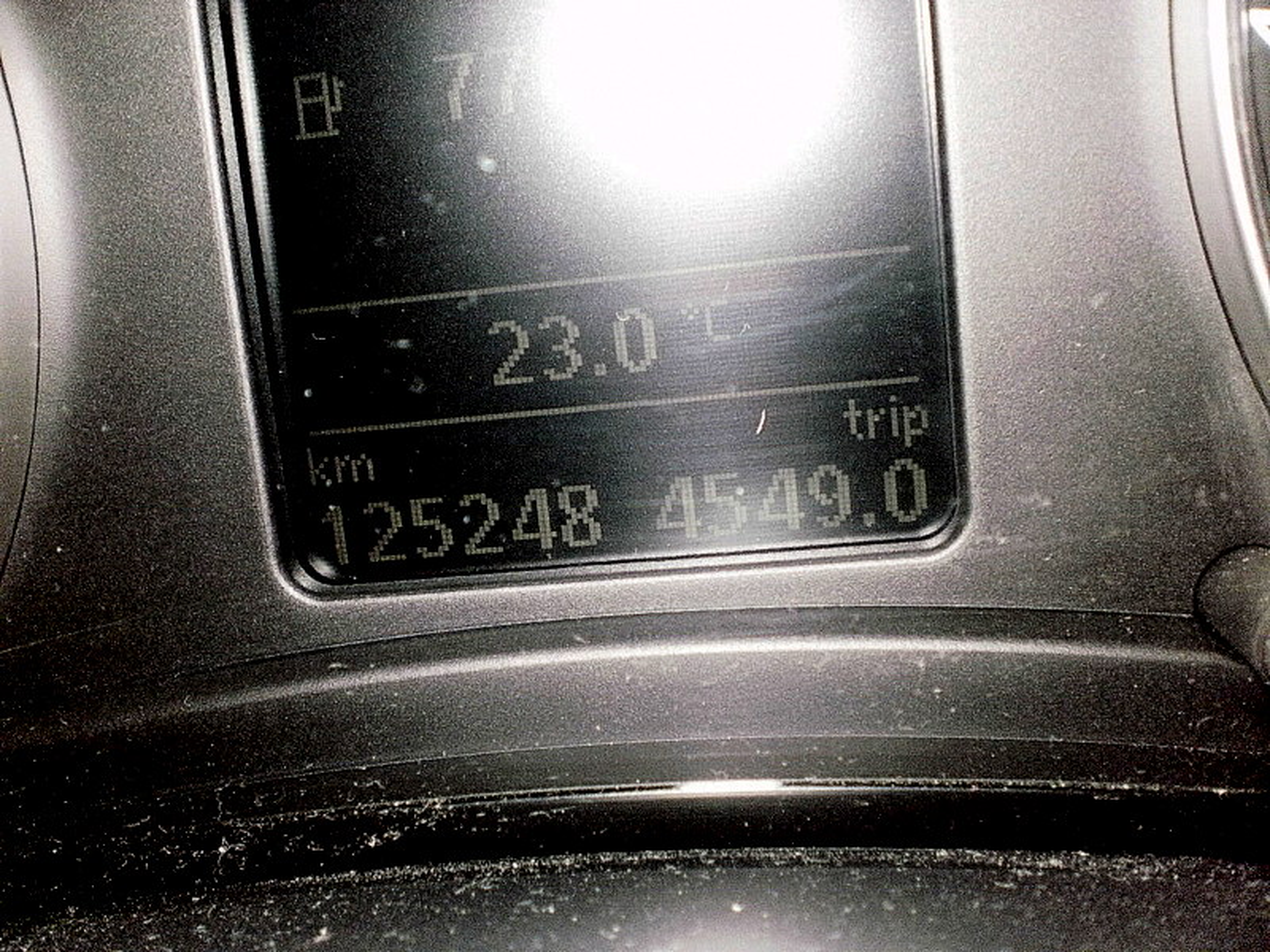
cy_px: 476
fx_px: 1394
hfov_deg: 49.0
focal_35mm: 38
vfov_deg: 37.7
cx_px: 635
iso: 400
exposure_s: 1/250
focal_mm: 6.3
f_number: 3.1
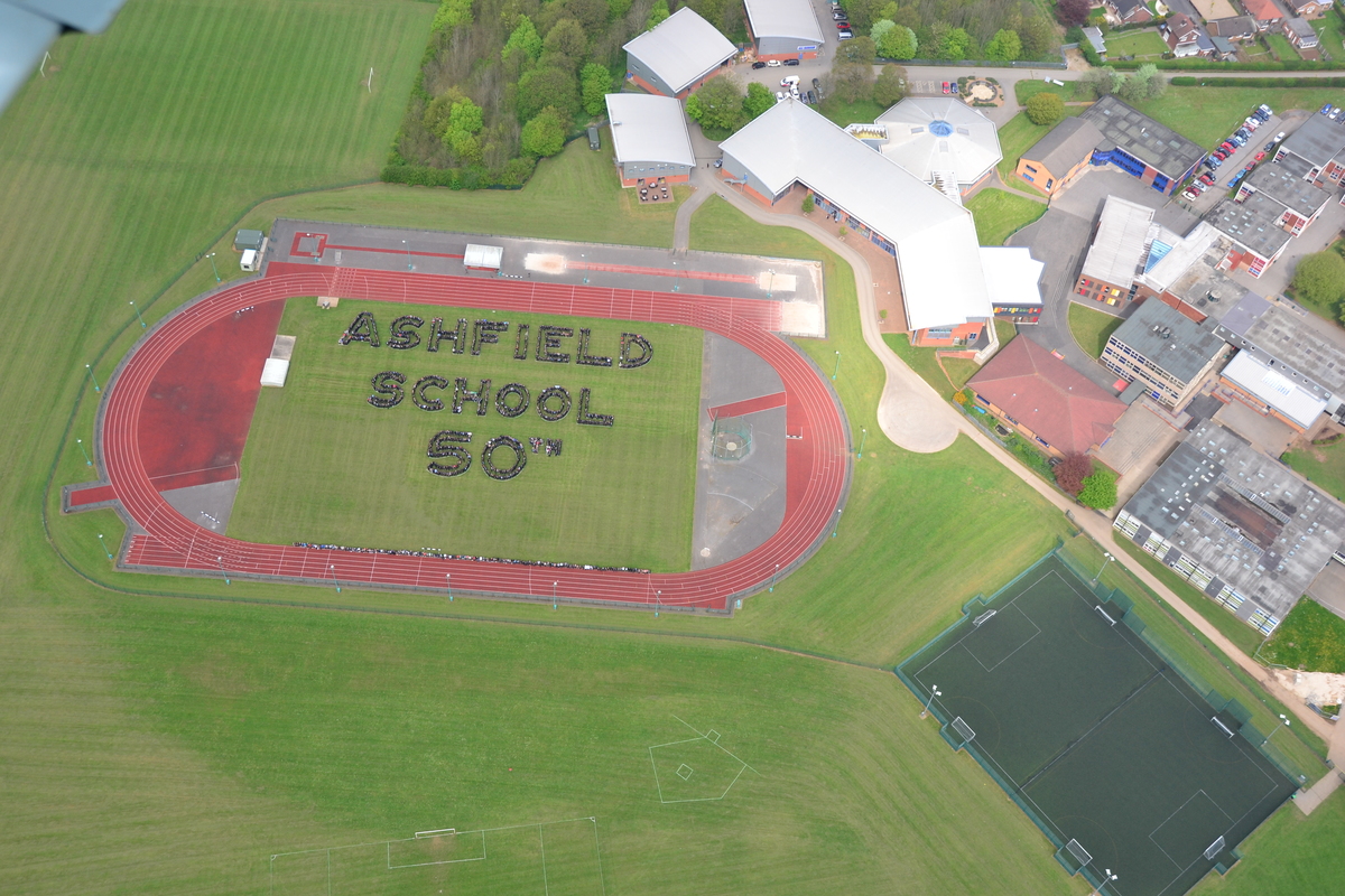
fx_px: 1345
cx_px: 672
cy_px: 448
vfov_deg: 36.9
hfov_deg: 53.1
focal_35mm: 36
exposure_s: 1/640
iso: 400
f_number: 5.6
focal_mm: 24
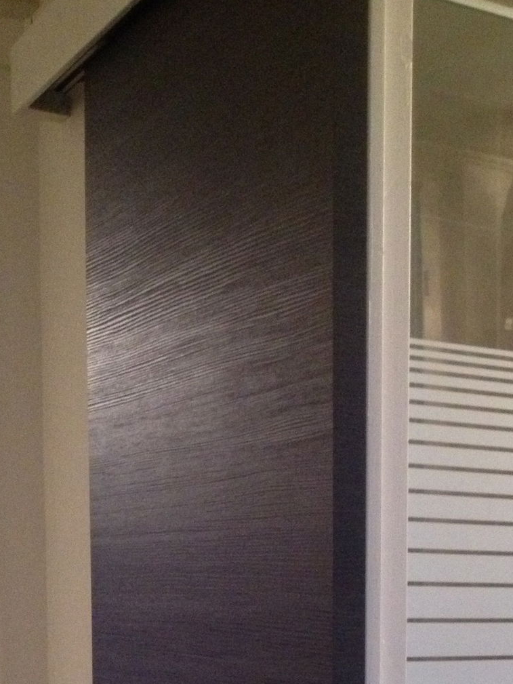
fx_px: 1462
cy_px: 720
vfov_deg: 24.8
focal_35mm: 74
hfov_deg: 19.6
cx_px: 429
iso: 500
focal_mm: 4.28
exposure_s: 1/17
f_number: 2.4
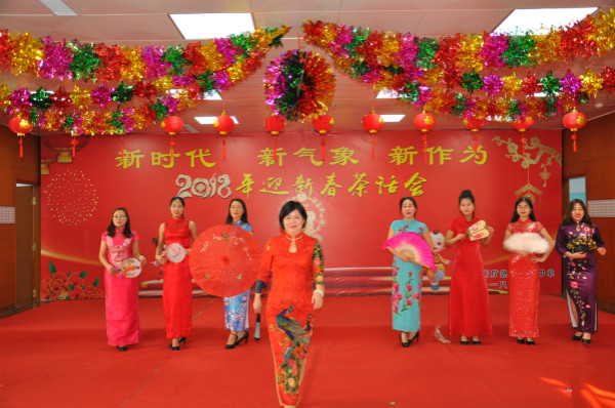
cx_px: 308
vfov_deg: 36.8
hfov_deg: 53.2
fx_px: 614
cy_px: 204
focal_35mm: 36
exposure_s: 1/60
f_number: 3.8
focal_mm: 24
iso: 800
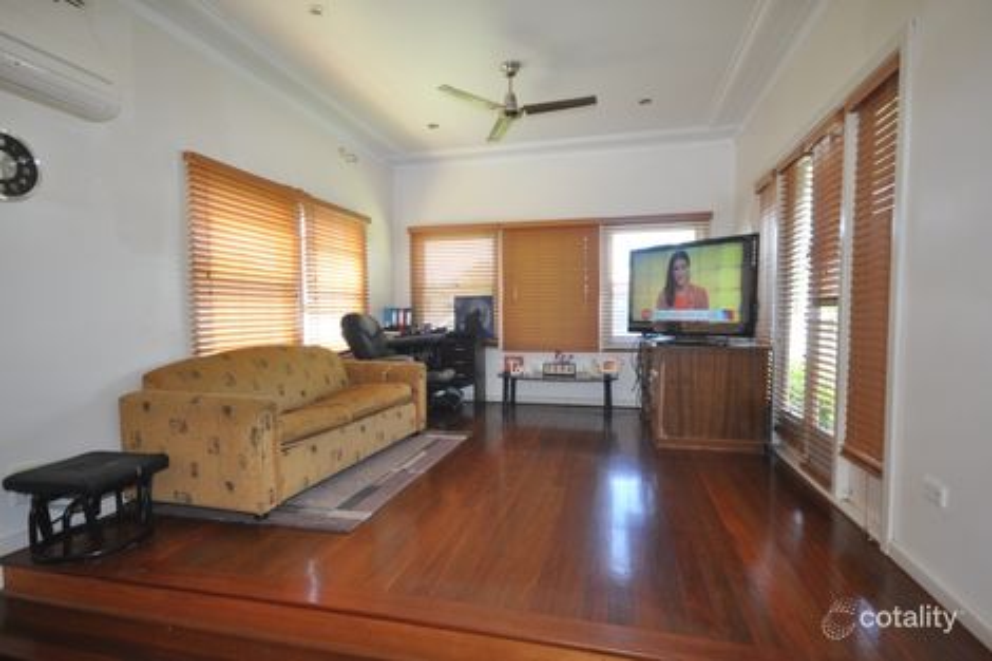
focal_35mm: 18
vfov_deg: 67.3
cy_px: 330
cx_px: 496
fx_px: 496
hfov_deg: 90.0
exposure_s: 1/60
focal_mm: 12
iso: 400
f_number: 4.5
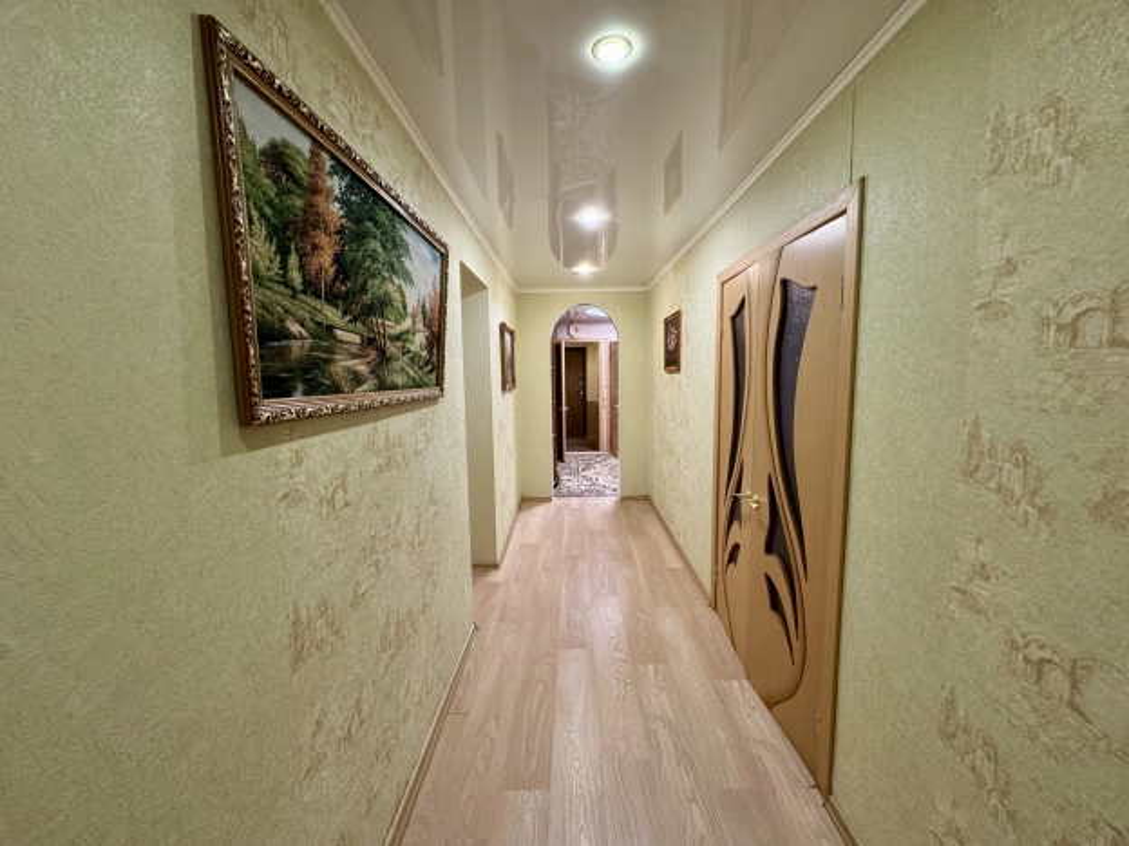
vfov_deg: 85.7
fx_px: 457
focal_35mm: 14
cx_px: 564
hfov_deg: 102.1
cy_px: 423
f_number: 2.2
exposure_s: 1/50
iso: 400
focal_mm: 2.22
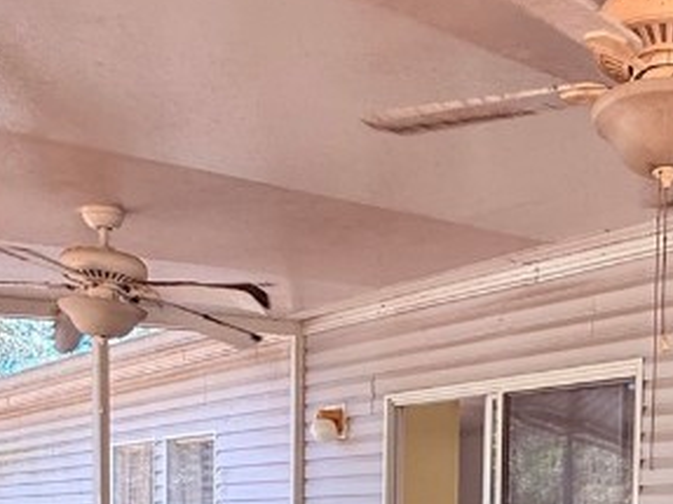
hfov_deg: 36.2
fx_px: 972
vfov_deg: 26.0
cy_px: 605
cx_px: 586
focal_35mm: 50
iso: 160
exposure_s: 1/99
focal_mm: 2.22
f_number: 2.2
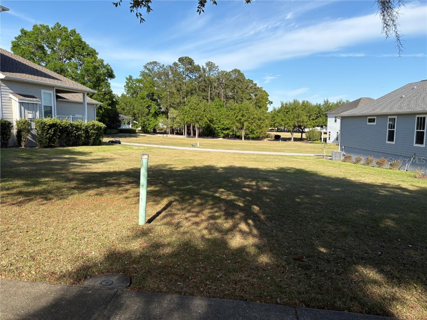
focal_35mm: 26
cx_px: 214
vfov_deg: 53.1
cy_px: 160
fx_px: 321
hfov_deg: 67.3
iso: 50
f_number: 1.6
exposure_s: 1/2141
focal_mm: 5.96
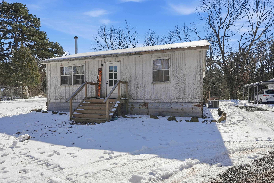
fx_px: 175
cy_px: 92
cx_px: 137
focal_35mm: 23
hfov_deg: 76.1
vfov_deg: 55.2
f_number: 9
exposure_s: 1/1250
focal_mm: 23
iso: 250
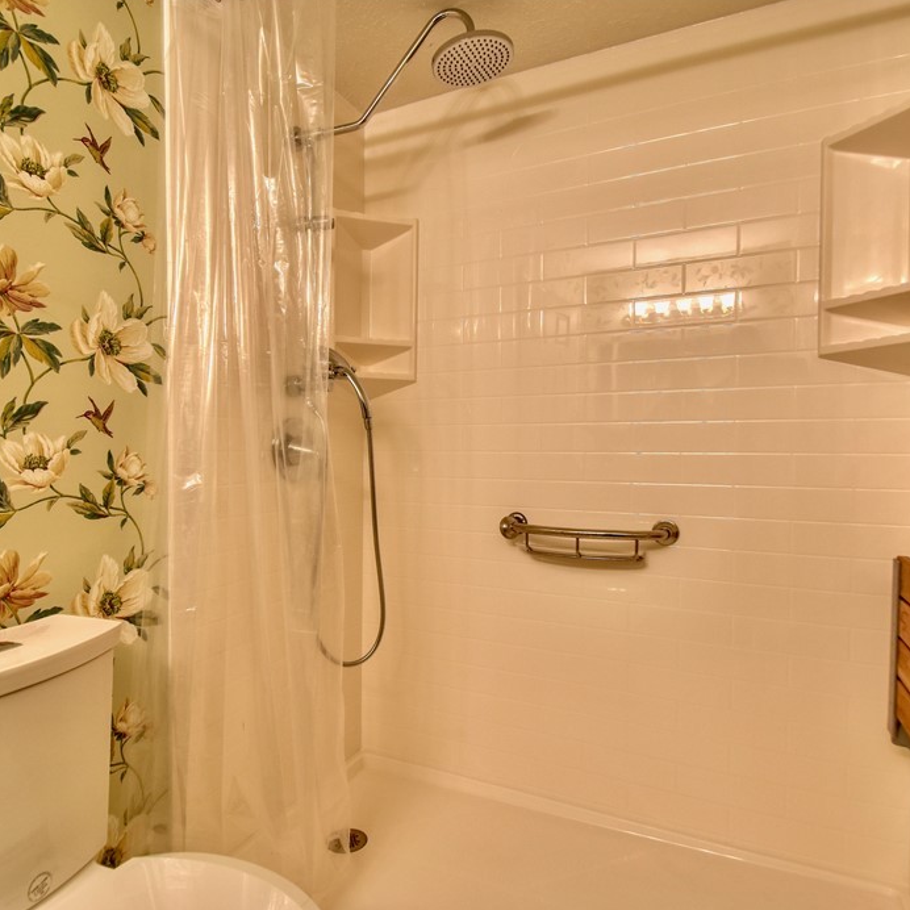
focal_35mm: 20
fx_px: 595
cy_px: 463
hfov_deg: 74.7
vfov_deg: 74.8
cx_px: 417
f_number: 7.1
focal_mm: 10
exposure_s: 1/80
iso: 400
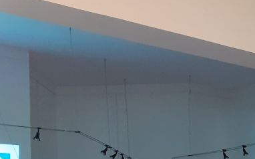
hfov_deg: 21.8
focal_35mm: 90
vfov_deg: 13.7
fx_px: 625
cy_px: 234
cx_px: 283
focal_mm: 3.6
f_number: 1.9
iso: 200
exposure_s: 1/50
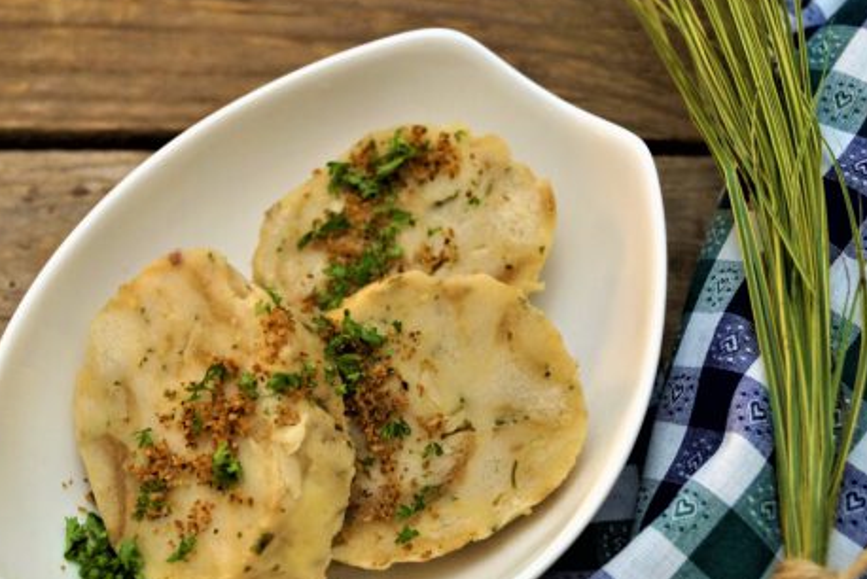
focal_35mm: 68
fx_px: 1639
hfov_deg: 29.5
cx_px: 326
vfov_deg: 20.0
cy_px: 334
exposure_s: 1/60
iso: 1250
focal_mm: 35
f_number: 5
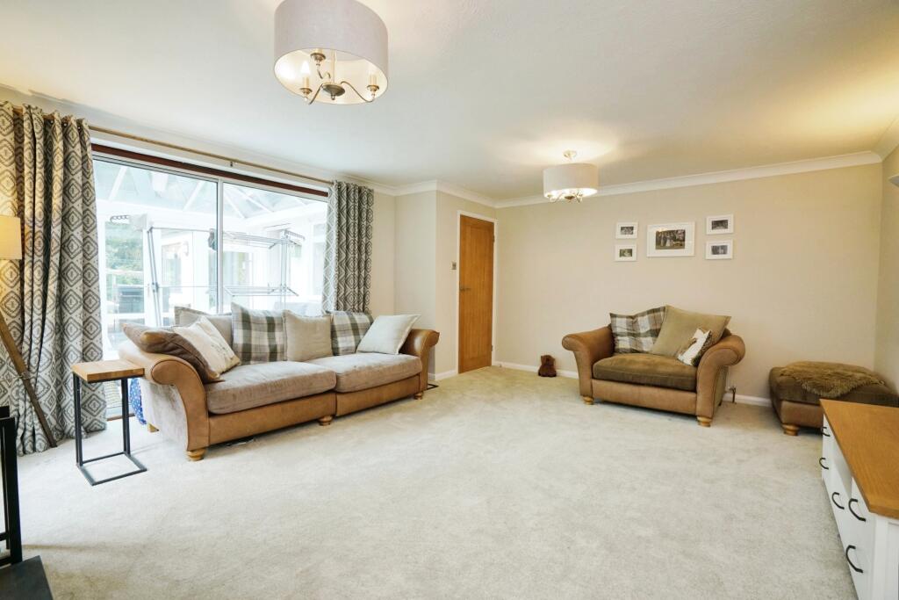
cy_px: 300
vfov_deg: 73.8
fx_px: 400
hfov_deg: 96.7
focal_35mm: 16
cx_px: 450
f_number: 8
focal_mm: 16
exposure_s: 1/80
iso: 2000
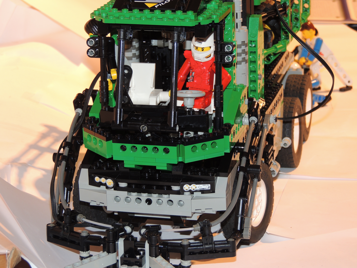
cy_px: 134
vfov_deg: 12.3
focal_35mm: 120
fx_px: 1238
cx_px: 178
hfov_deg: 16.4
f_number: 4.2
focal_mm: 21.4
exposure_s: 1/3
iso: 100
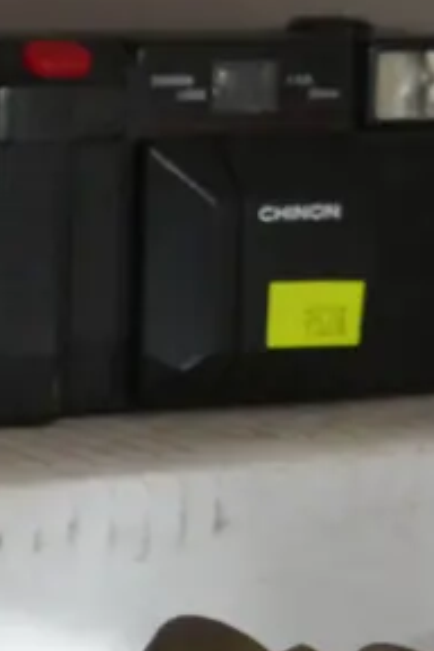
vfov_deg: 12.4
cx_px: -592
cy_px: -26
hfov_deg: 7.8
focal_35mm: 163
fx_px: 2947
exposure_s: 1/60
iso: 3200
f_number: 4.7
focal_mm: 22
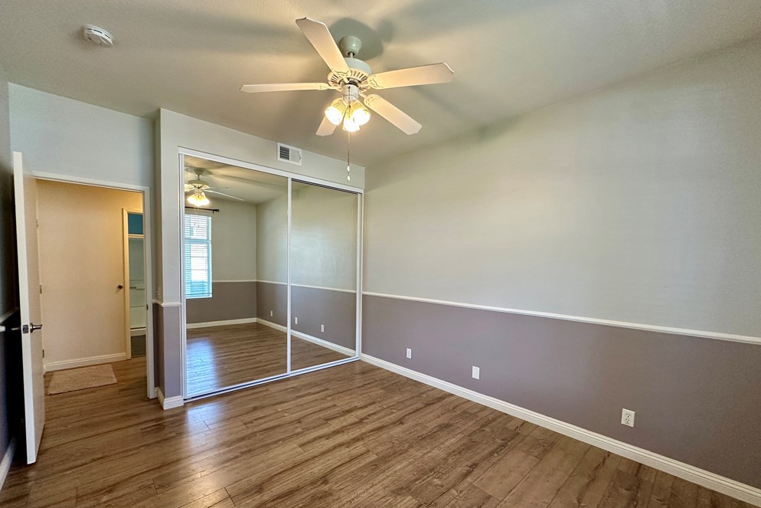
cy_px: 283
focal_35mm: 15
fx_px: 317
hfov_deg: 100.4
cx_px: 379
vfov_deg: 77.0
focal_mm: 2.22
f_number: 2.2
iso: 250
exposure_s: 1/120
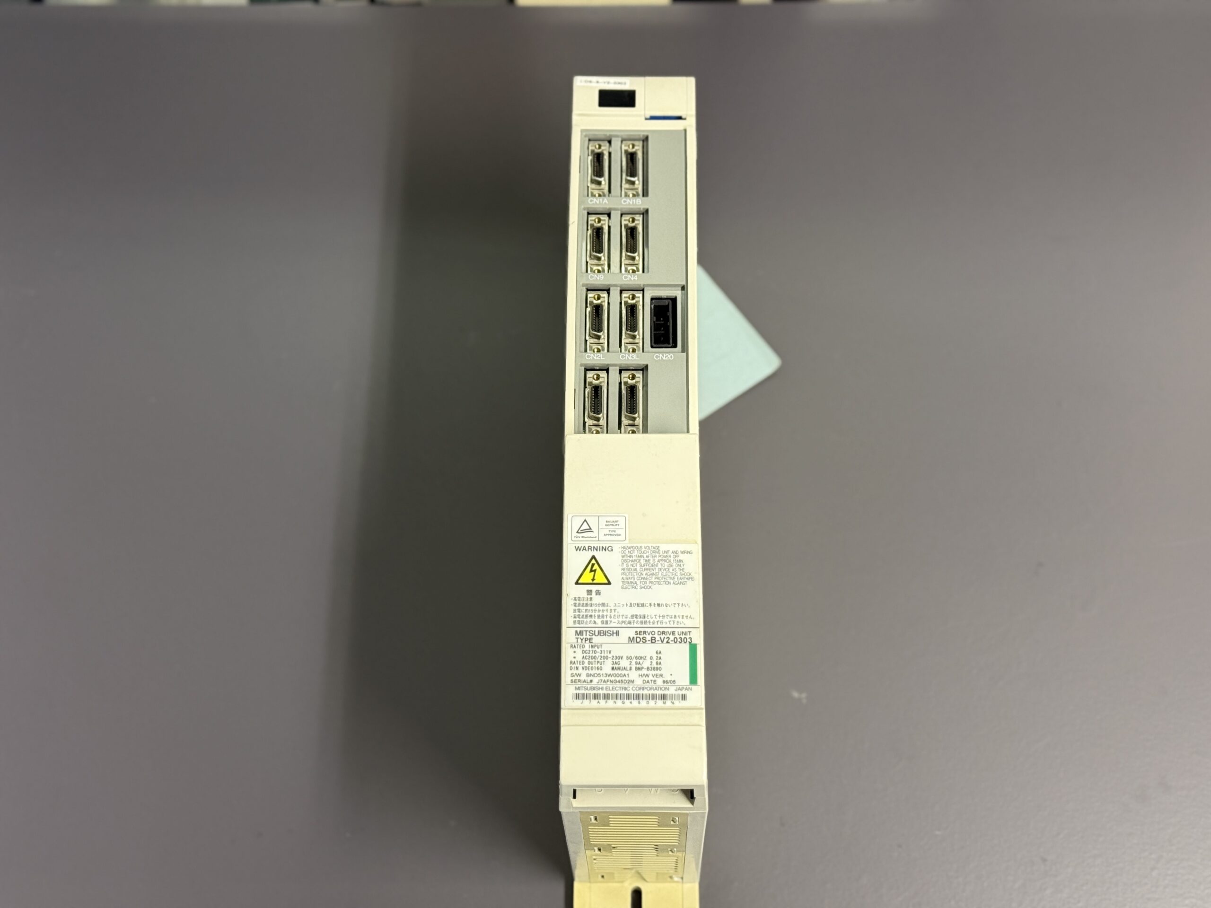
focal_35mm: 48
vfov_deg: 30.3
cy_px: 454
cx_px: 606
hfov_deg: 39.7
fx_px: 1679
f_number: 1.78
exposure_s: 1/33
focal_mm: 6.76
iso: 200
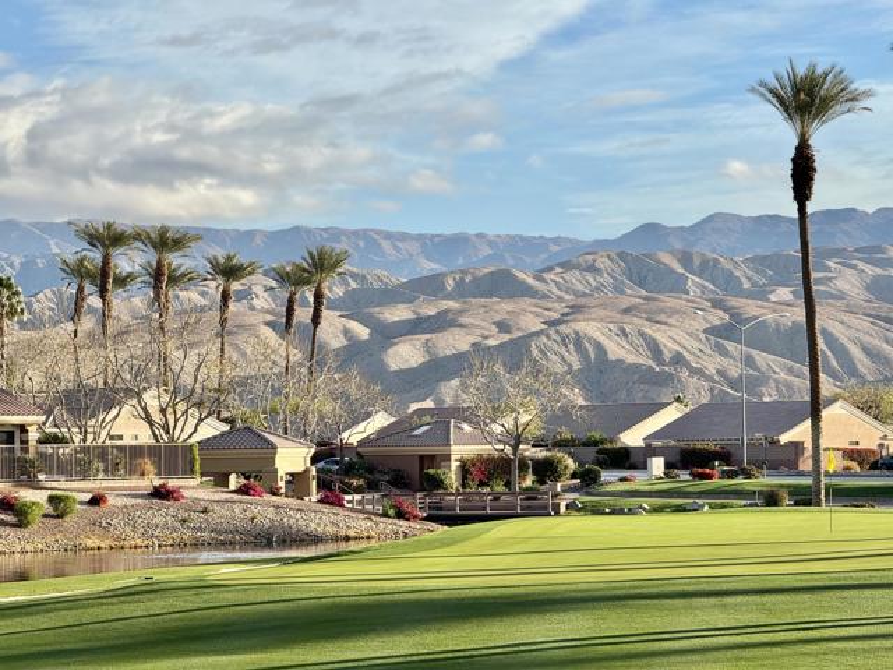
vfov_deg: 12.3
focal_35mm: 120
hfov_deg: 16.4
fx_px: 3096
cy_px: 335
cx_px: 446
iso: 50
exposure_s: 1/1096
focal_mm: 15.66
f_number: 2.8
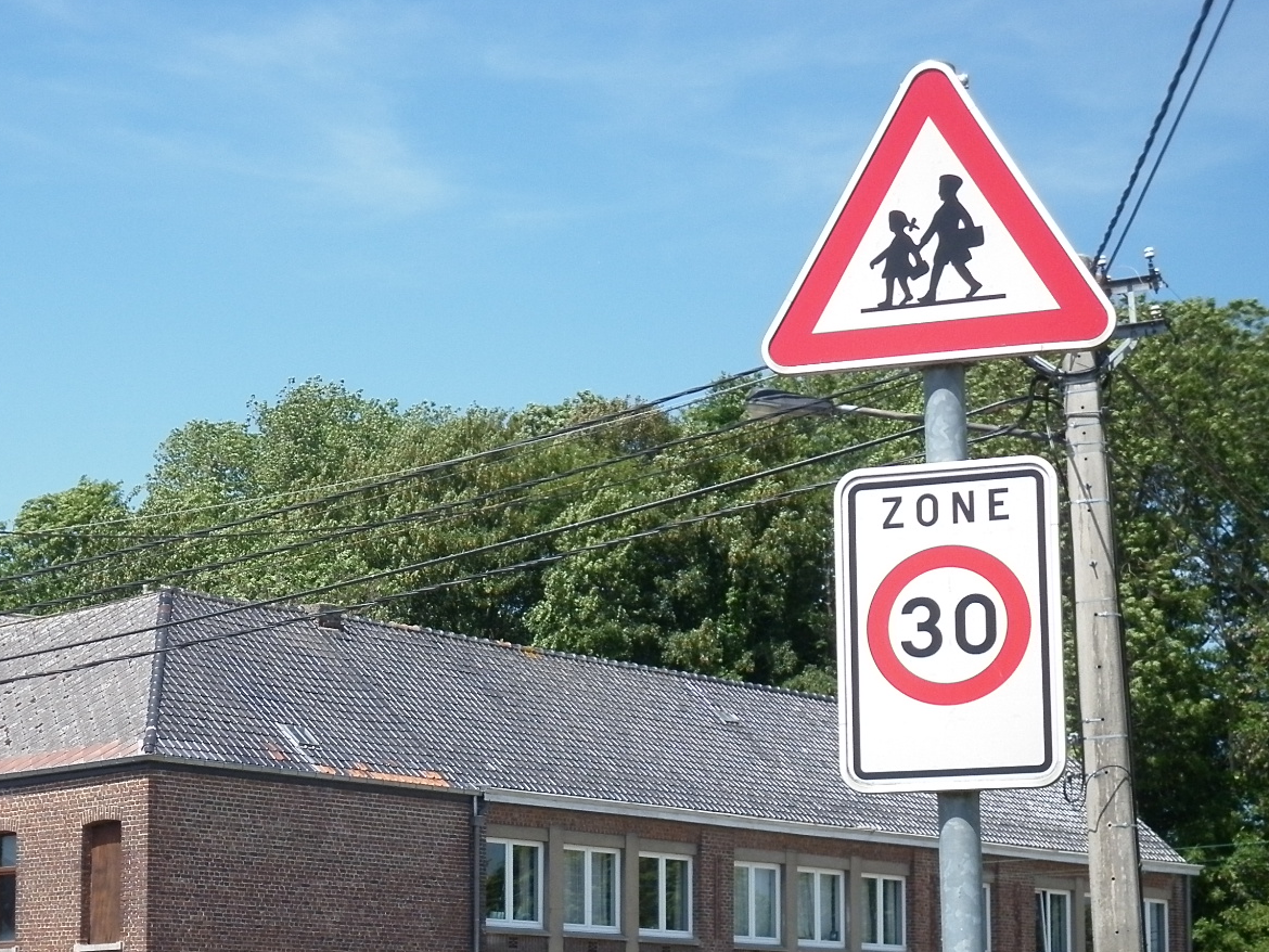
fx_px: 2823
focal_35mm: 77
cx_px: 331
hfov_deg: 25.1
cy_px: 800
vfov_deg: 18.9
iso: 80
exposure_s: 1/640
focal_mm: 7.9
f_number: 3.5
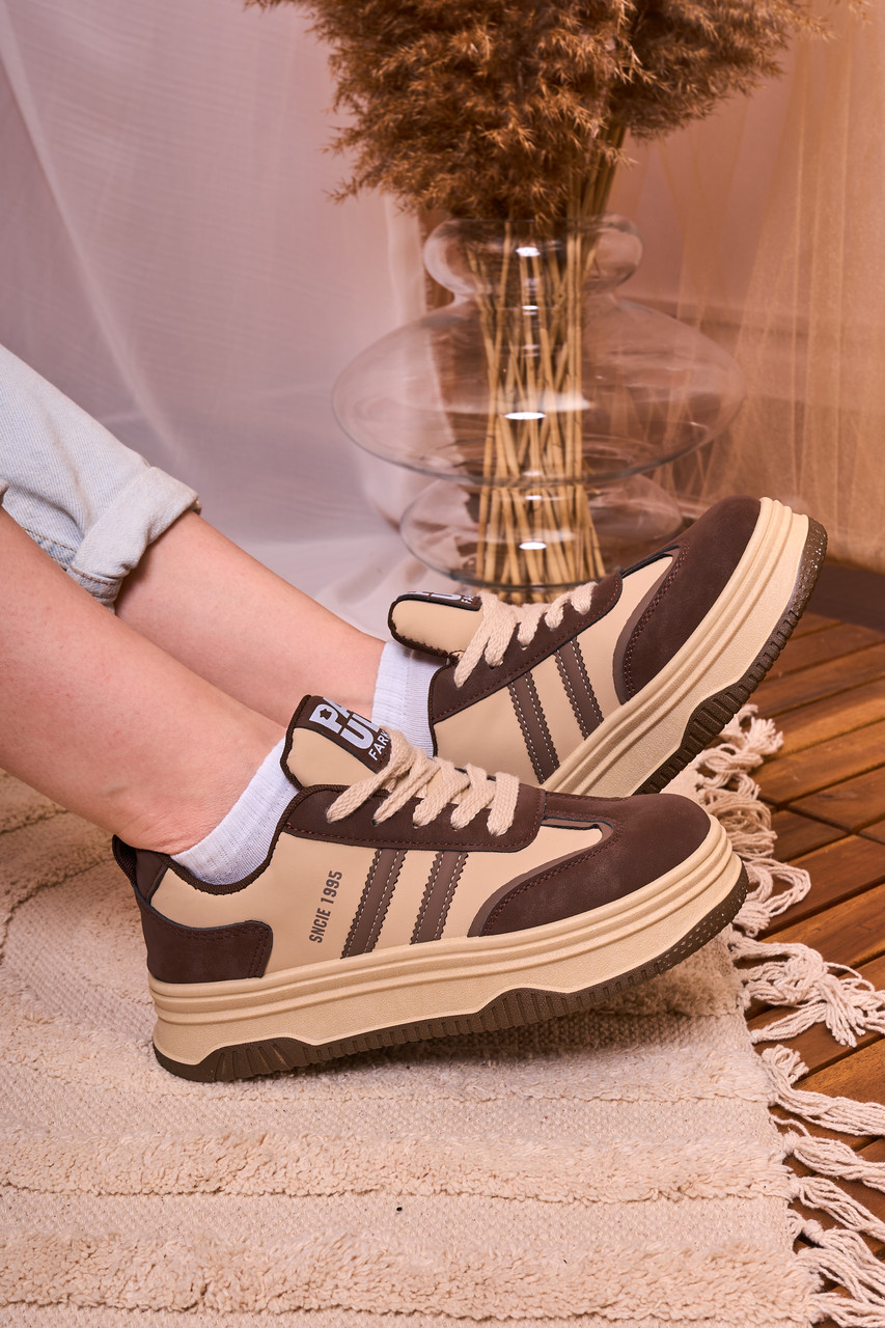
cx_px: 442
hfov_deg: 26.0
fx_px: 1918
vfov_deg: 38.2
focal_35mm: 52
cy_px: 664
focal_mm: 35
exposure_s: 1/200
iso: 100
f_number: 9
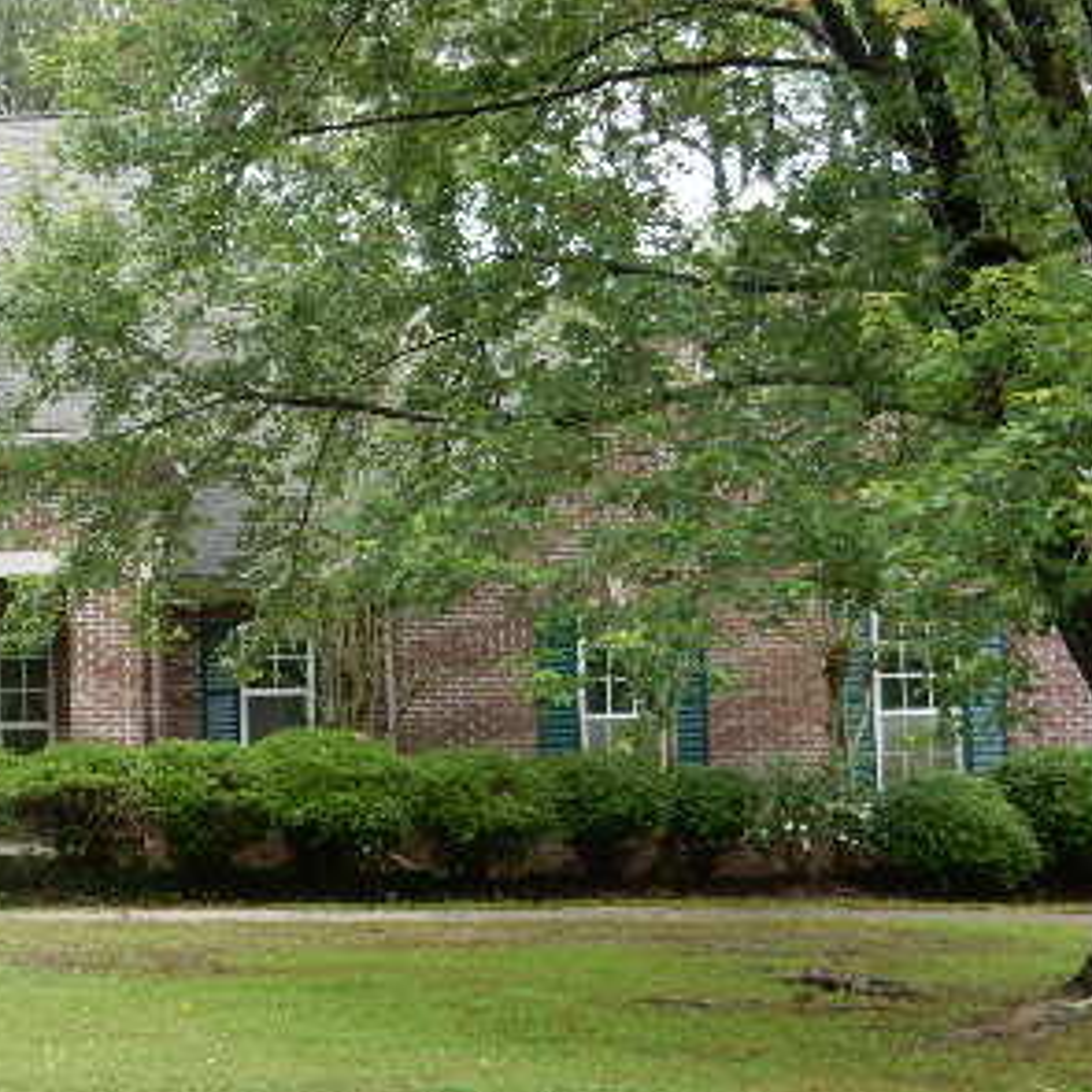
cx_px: -59
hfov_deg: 23.7
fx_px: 2463
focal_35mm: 69
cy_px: 589
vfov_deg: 25.0
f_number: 4
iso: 125
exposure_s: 1/60
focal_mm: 6.4
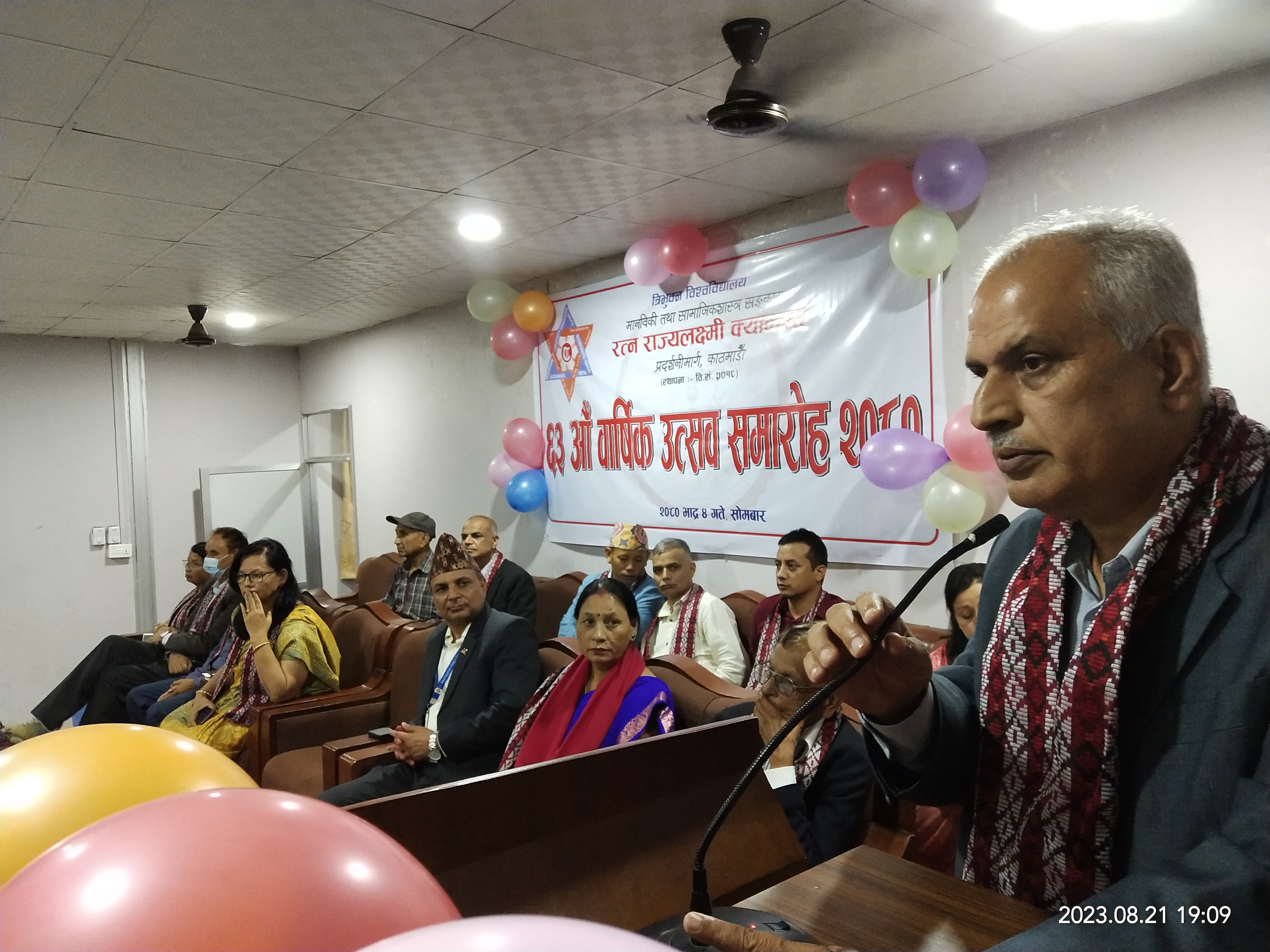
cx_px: 635
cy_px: 476
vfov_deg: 46.8
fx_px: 1101
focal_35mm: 30
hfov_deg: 60.0
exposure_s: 1/33.3
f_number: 1.8
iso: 473
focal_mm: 3.95
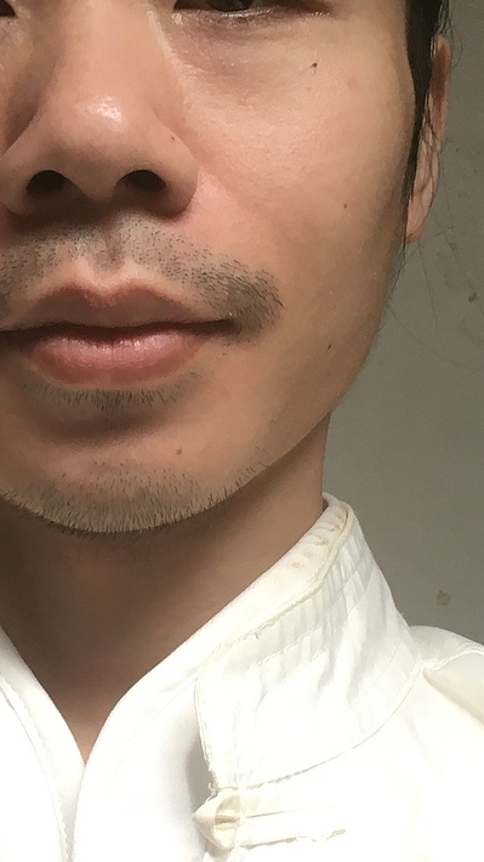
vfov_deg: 27.9
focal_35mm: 76
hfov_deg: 15.8
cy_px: 427
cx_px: 96
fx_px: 1735
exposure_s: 1/33
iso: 32
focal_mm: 4.15
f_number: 2.2
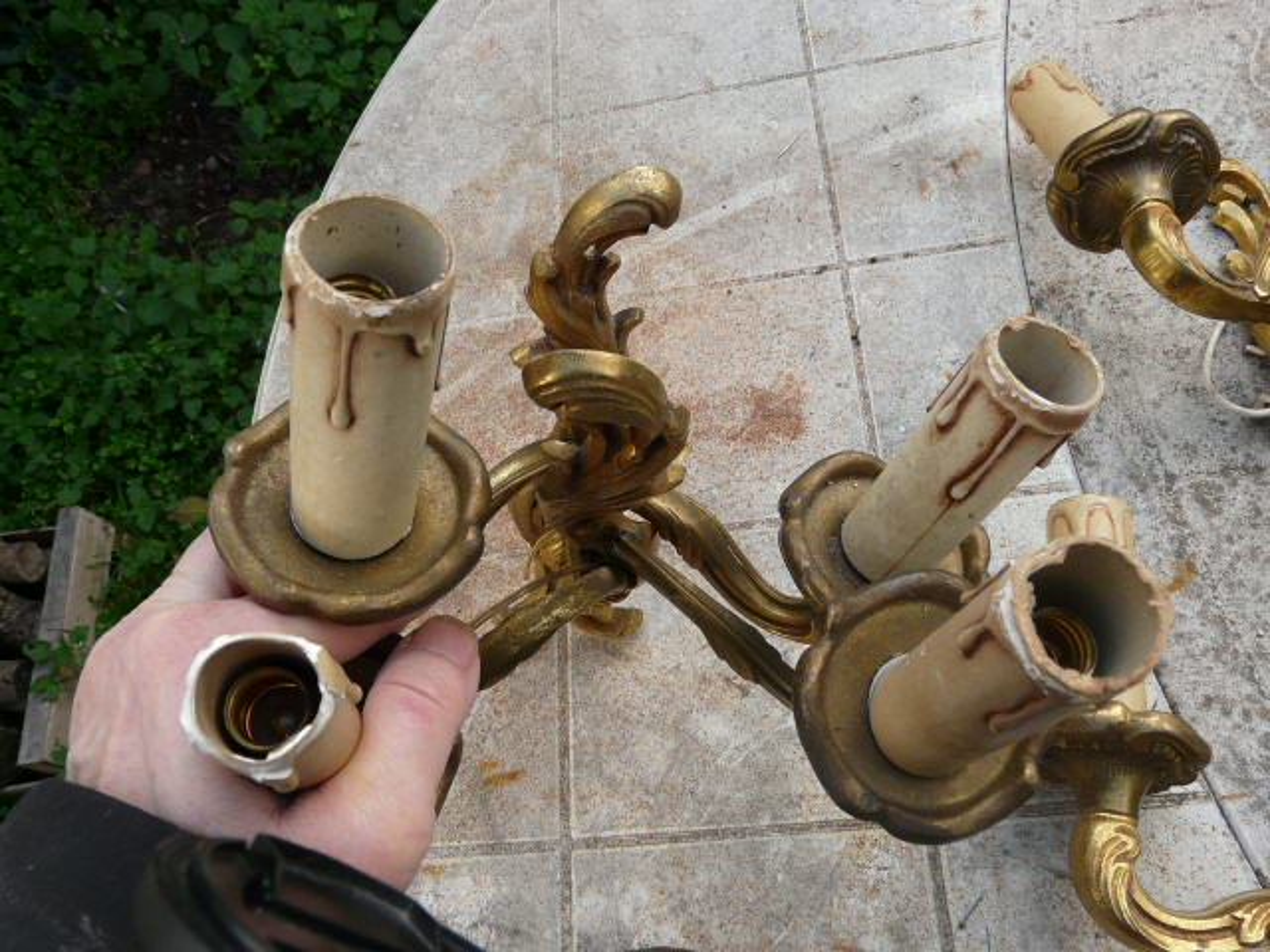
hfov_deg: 63.4
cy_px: 476
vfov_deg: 49.7
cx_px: 635
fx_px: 1027
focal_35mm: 28
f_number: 4
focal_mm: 4.6
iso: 100
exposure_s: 1/125
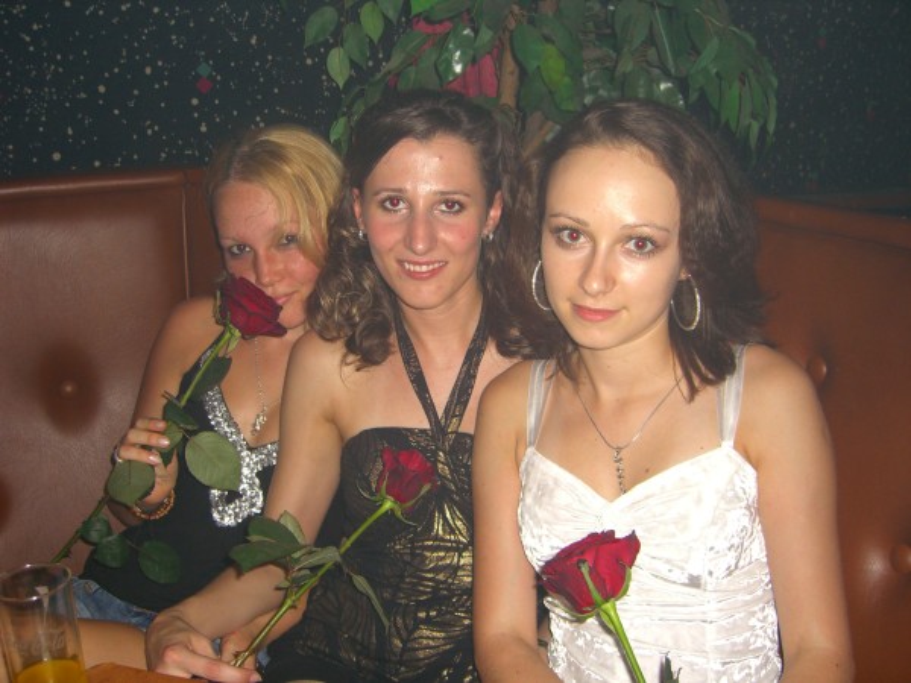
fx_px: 1000
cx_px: 456
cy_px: 342
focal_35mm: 38
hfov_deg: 49.0
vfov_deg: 37.7
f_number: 2.8
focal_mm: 7.9
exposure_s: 1/60
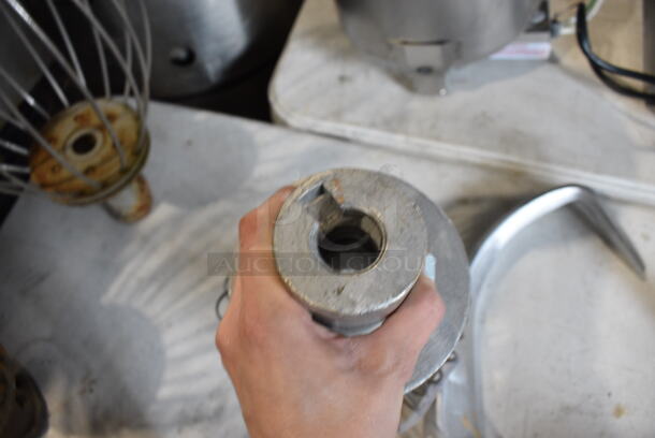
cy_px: 219
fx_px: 492
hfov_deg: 67.3
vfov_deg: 48.0
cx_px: 328
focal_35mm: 27
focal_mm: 18
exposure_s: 1/60
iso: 800
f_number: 5.6
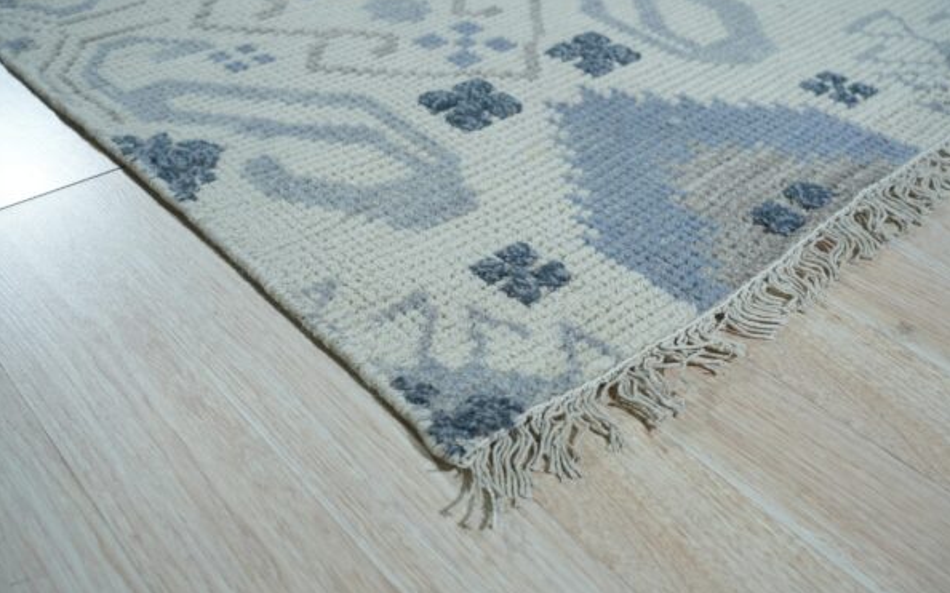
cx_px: 475
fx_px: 917
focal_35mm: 35
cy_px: 305
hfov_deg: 54.8
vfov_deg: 35.9
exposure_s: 1/160
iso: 640
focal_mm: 34.4
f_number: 5
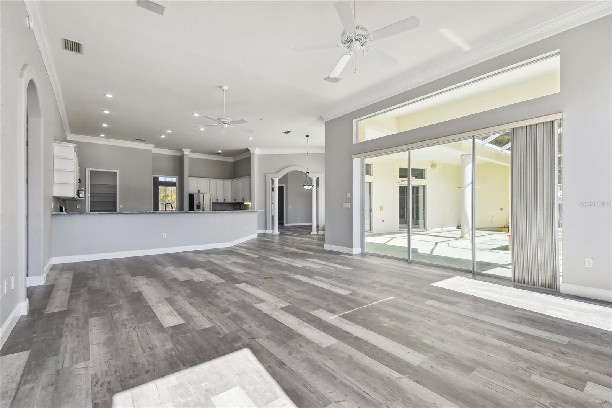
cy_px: 204
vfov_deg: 77.3
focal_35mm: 15
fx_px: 255
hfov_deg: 100.4
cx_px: 306
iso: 100
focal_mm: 10
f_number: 7.1
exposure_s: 1/80
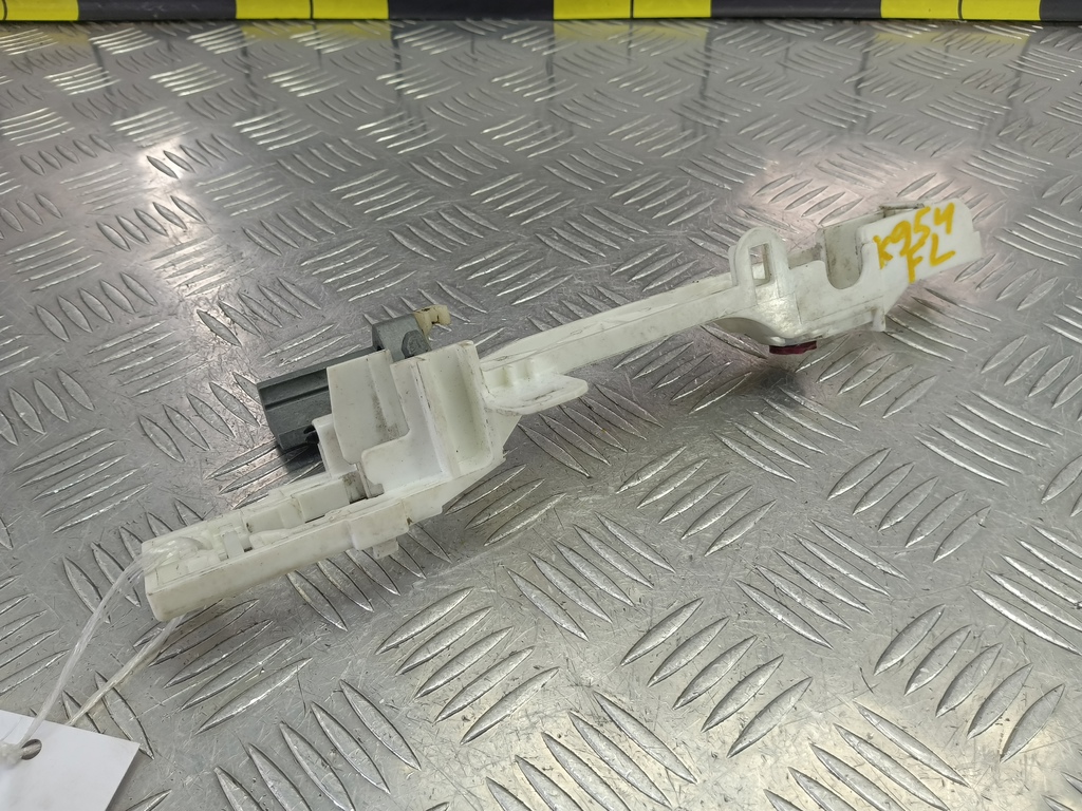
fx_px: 844
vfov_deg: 51.4
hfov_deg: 65.3
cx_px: 541
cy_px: 406
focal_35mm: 27
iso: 88
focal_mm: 4.11
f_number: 1.6
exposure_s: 1/50
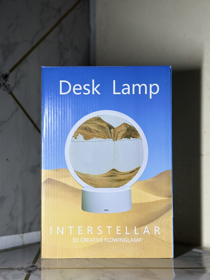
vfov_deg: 39.7
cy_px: 140
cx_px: 105
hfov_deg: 30.3
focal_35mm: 48
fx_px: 388
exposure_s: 1/60
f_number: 1.78
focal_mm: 6.86
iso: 400
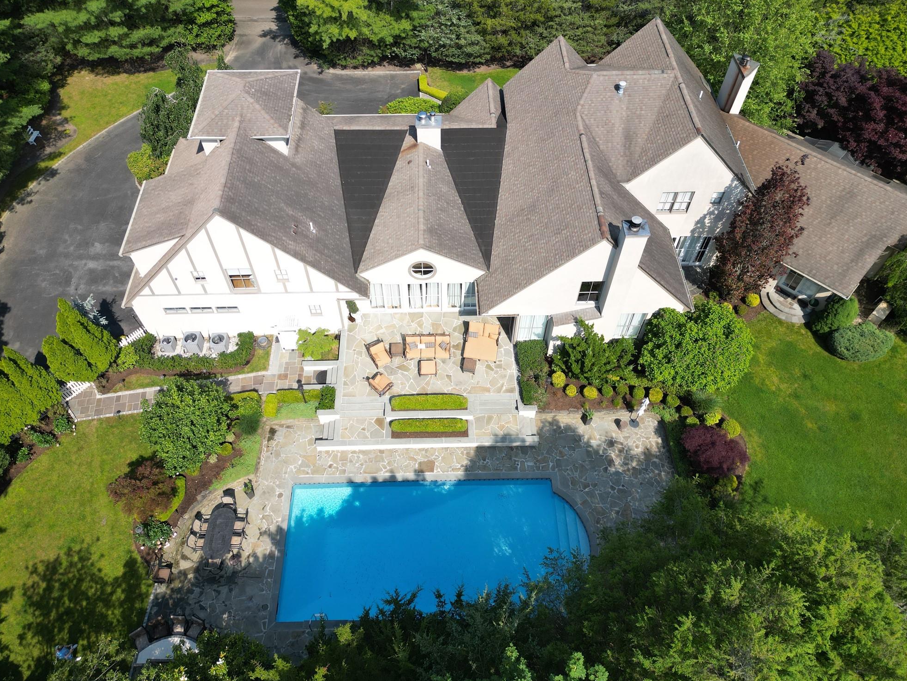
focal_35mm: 25
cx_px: 443
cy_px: 330
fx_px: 655
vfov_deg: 54.9
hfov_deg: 69.4
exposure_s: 1/1600
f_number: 1.7
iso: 100
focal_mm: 6.72
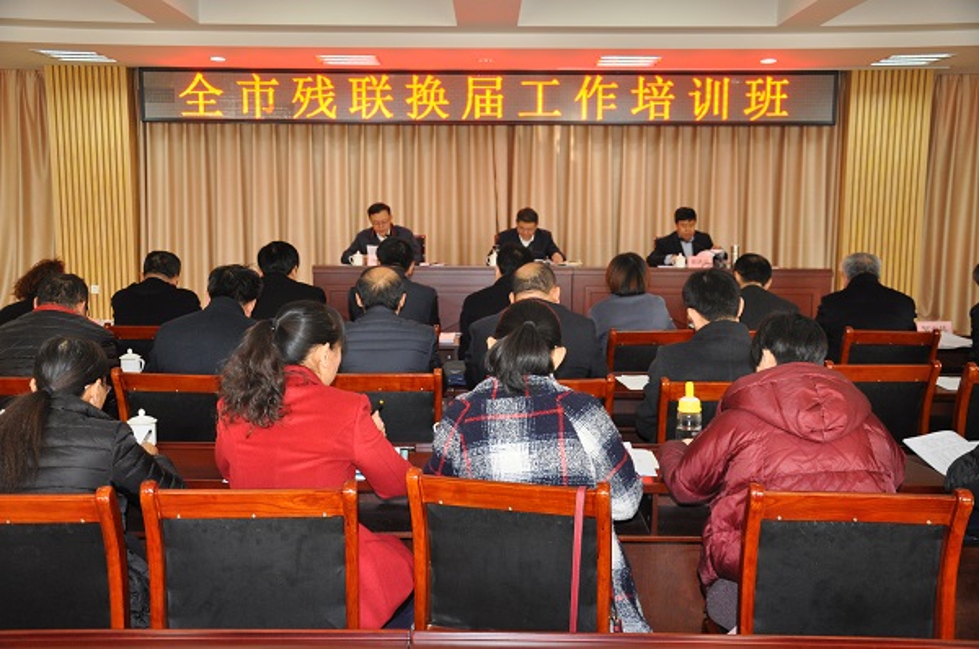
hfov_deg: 51.4
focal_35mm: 38
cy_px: 324
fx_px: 1018
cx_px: 490
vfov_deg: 35.4
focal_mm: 25
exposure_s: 1/60
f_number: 4
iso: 800
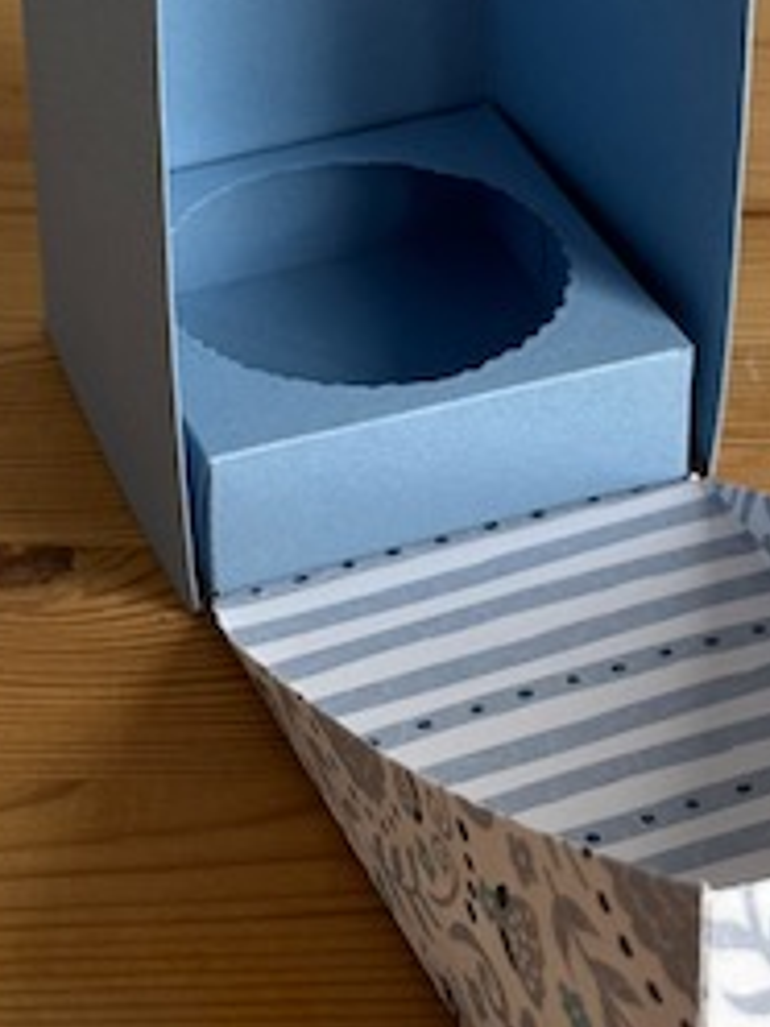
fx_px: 3678
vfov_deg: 15.9
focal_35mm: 124
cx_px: 468
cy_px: 369
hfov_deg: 11.9
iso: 80
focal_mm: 6.86
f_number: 1.78
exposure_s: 1/64
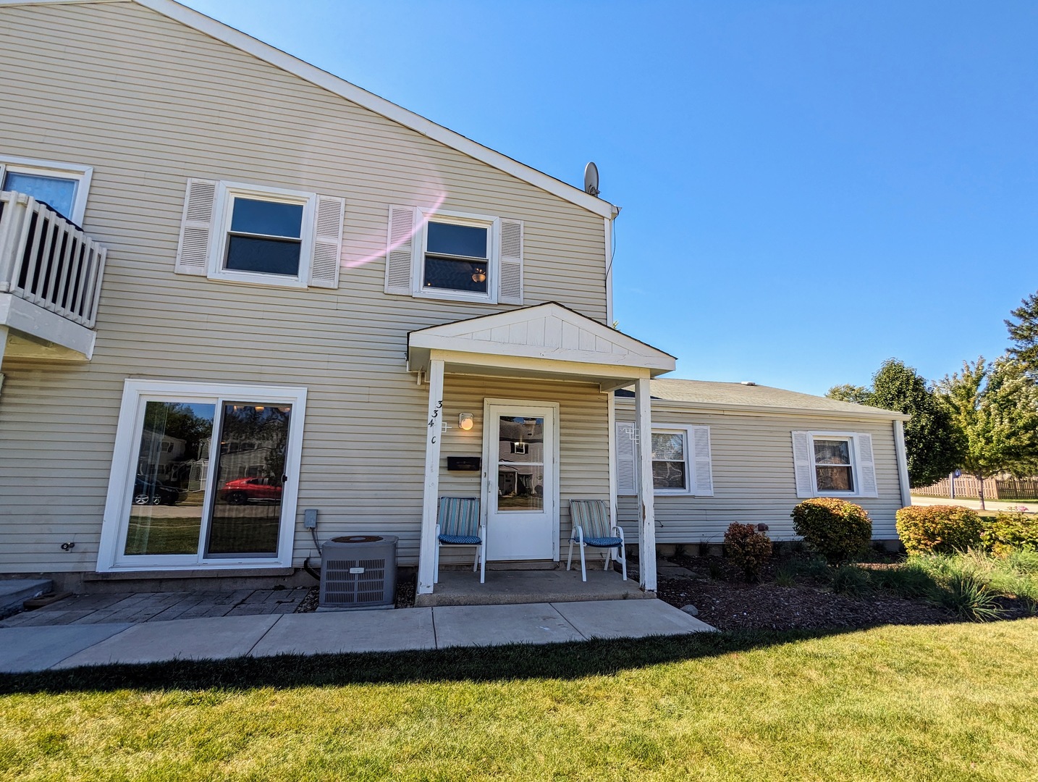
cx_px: 519
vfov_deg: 78.3
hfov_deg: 94.4
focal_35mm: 16
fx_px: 481
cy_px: 391
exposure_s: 1/788
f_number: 2.2
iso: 48
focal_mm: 2.35
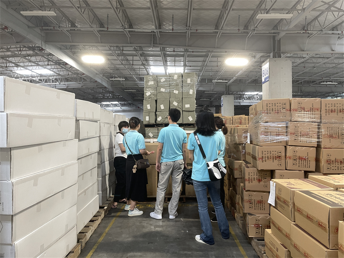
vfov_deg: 53.1
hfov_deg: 67.3
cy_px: 129
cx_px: 172
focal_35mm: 26
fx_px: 258
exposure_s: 1/50
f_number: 1.6
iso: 250
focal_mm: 4.2
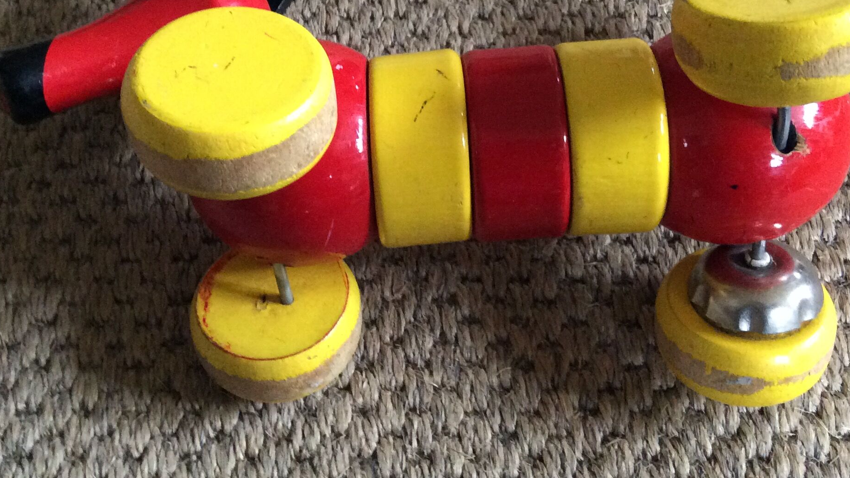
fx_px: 1105
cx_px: 418
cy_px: 149
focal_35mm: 49
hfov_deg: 42.1
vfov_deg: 24.3
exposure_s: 1/17
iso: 320
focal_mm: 3.3
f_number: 2.4
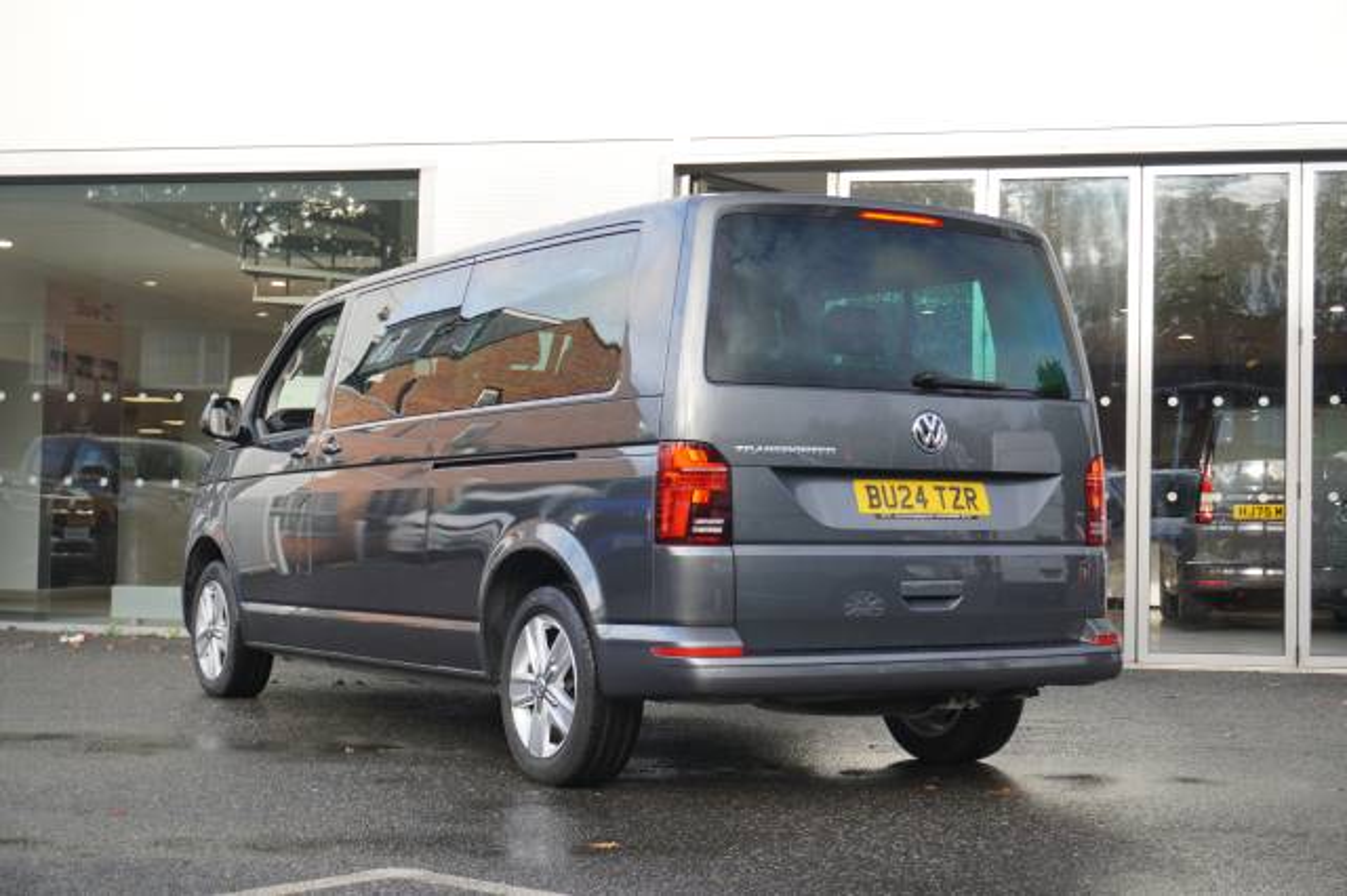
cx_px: 674
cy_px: 448
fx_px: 1963
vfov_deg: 25.7
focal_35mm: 52
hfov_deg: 37.9
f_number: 5.6
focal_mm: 35
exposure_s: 1/60
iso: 100
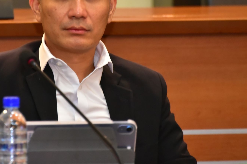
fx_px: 3862
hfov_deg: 3.7
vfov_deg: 2.4
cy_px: 64
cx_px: 73
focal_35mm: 563
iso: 6400
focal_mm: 300
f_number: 5.6
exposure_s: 1/100
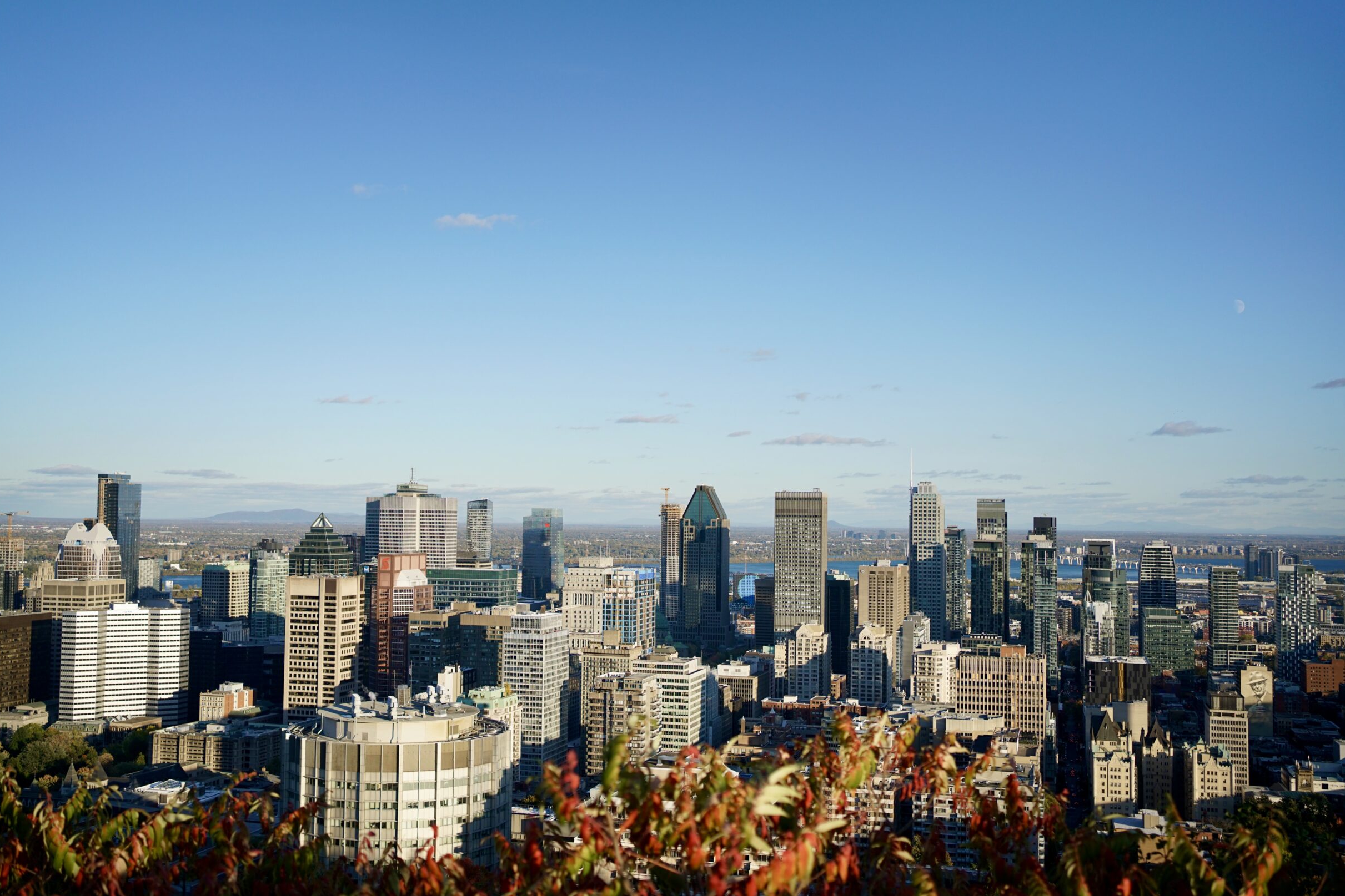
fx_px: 1382
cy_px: 456
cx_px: 659
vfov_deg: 35.9
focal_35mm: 37
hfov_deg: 51.9
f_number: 2.8
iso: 400
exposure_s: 1/5000
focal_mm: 35
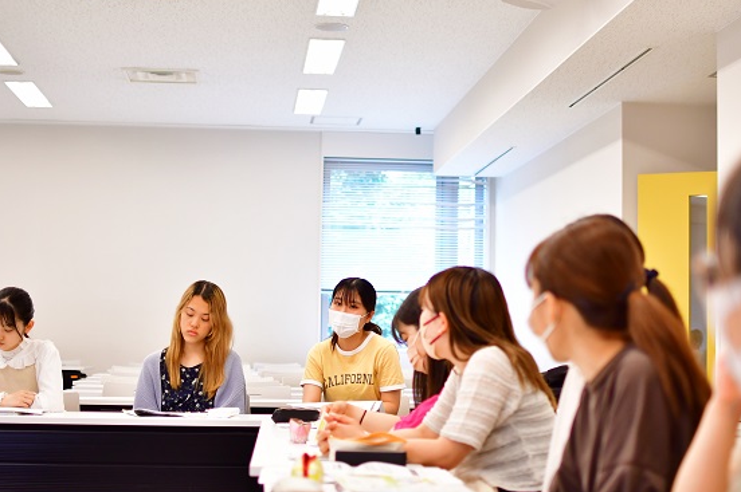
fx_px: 1370
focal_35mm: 67
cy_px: 259
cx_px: 420
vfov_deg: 20.4
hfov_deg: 30.2
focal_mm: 35
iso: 800
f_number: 2
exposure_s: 1/320
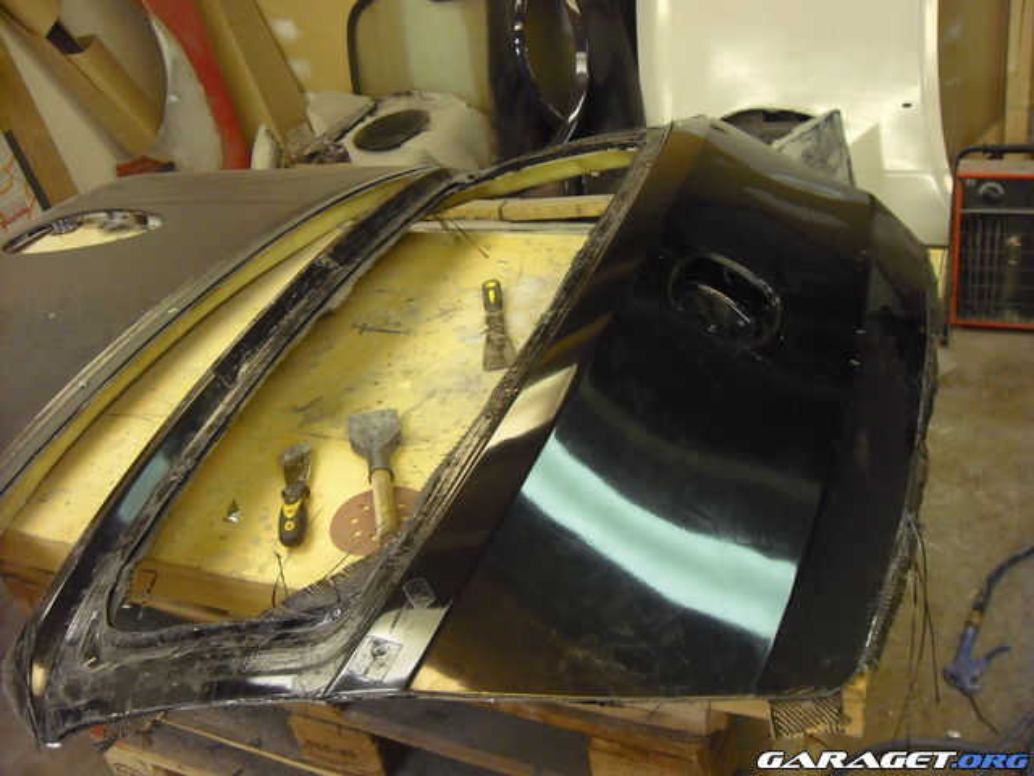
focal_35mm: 37
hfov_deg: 50.1
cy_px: 388
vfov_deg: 38.7
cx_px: 517
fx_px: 1105
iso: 400
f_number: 2.7
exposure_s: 1/40
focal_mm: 6.2
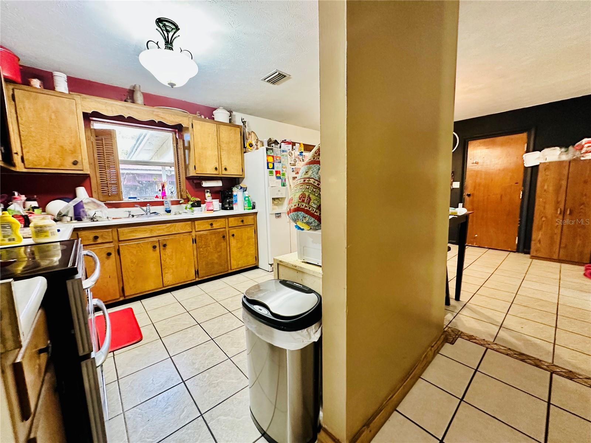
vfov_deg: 85.7
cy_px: 222
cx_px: 296
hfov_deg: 102.1
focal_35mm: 14
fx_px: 239
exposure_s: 1/60
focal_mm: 2.22
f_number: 2.2
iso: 640
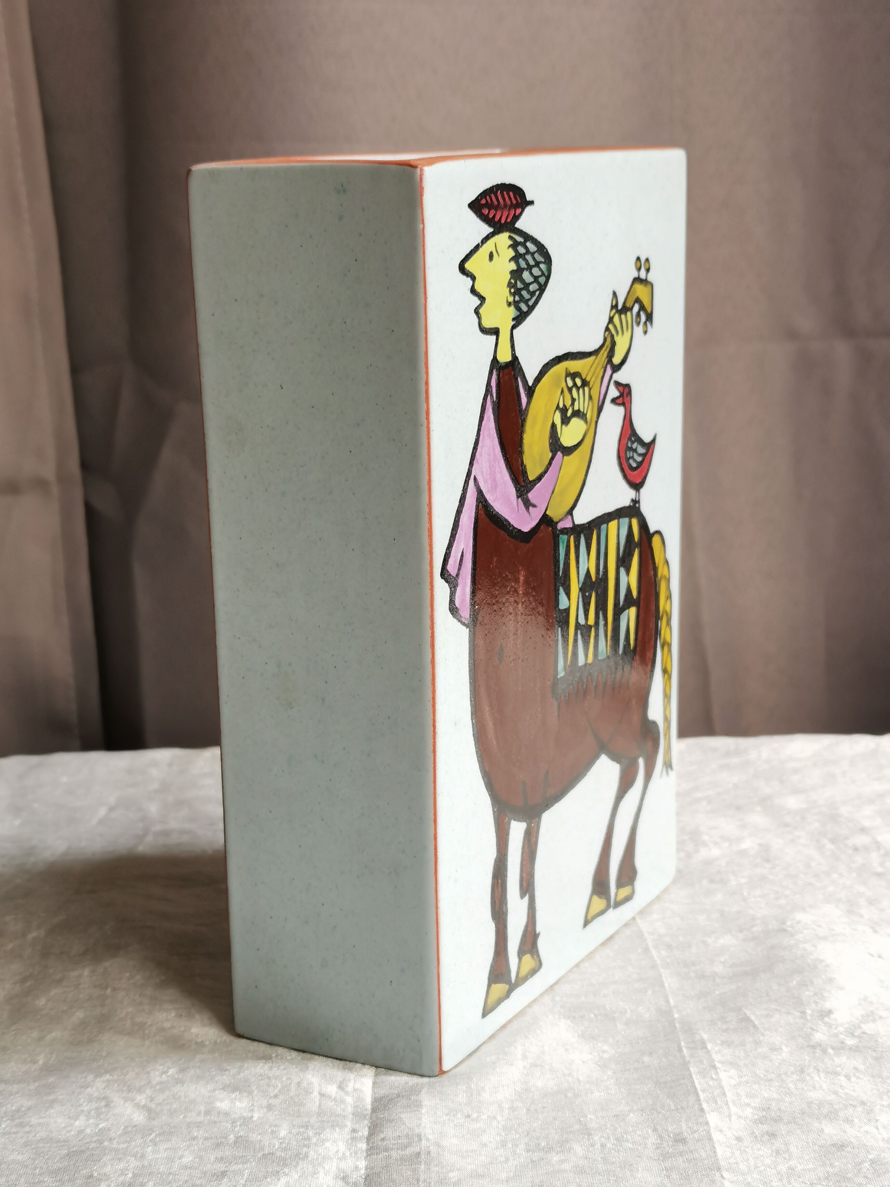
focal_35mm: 59
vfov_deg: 32.7
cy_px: 594
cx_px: 445
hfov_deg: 24.8
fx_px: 2023
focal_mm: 5.58
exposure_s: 1/100
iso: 100
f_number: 1.8
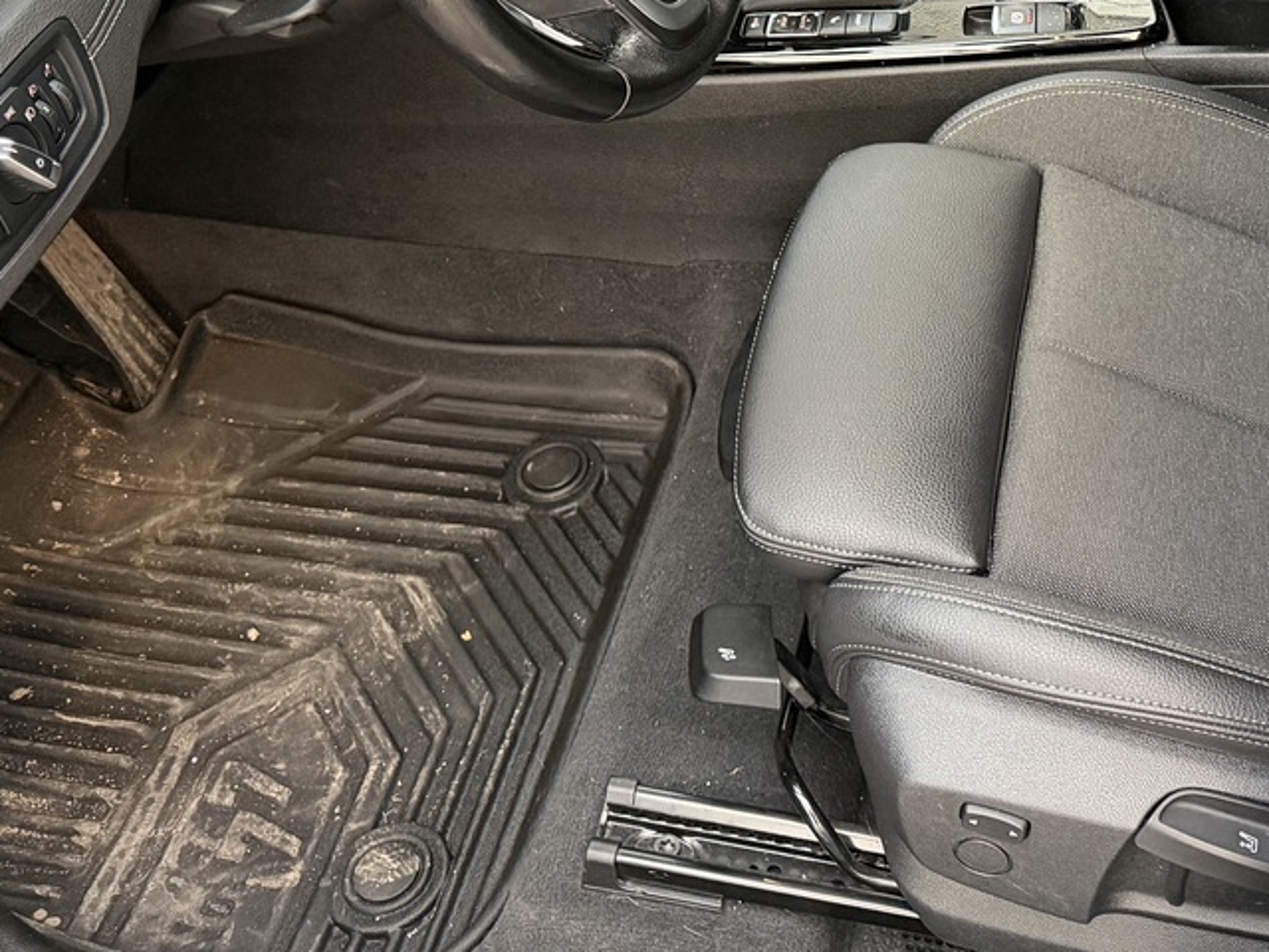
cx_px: 944
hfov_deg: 34.8
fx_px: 1980
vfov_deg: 25.1
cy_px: -97
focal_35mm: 54
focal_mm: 6.76
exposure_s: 1/60
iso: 400
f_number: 1.78
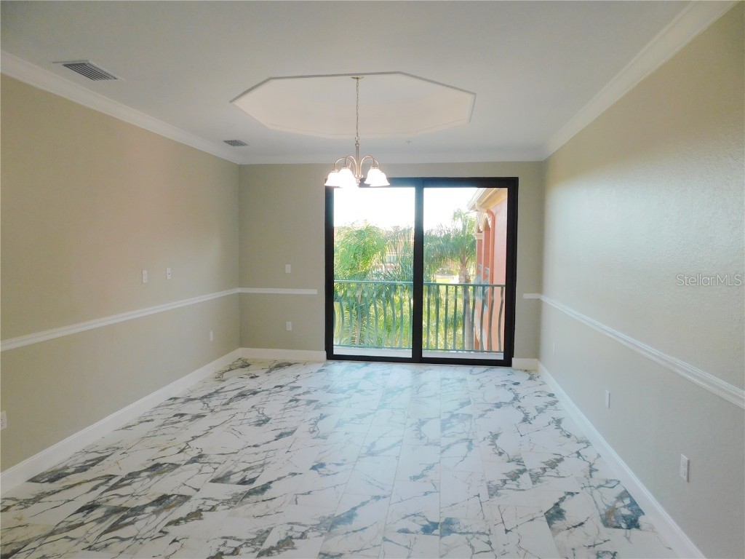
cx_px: 372
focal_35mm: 23
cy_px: 280
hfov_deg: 73.9
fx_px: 495
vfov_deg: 58.9
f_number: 3
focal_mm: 4
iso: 125
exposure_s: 1/80
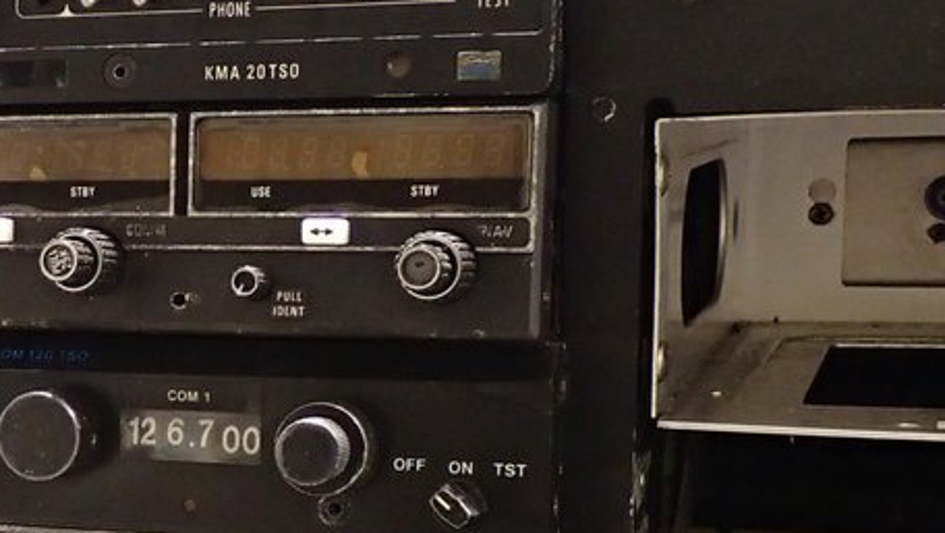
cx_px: -164
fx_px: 2156
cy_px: 521
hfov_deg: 22.9
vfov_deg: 13.9
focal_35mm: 86
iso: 500
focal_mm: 5.5
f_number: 2.3
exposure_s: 1/30
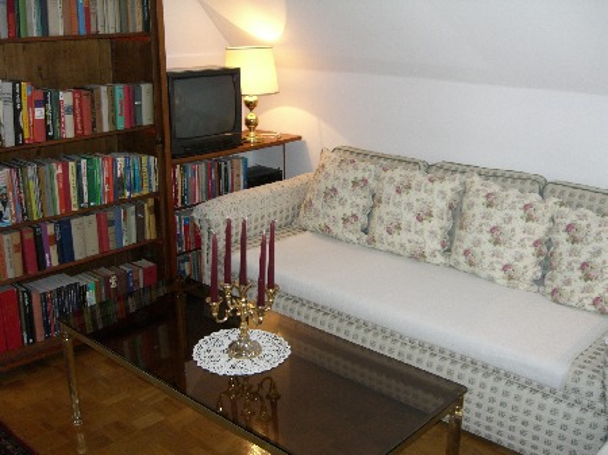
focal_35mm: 38
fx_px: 667
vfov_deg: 37.7
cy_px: 228
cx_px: 304
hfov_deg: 49.0
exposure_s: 1/60
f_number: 2.8
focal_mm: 7.9
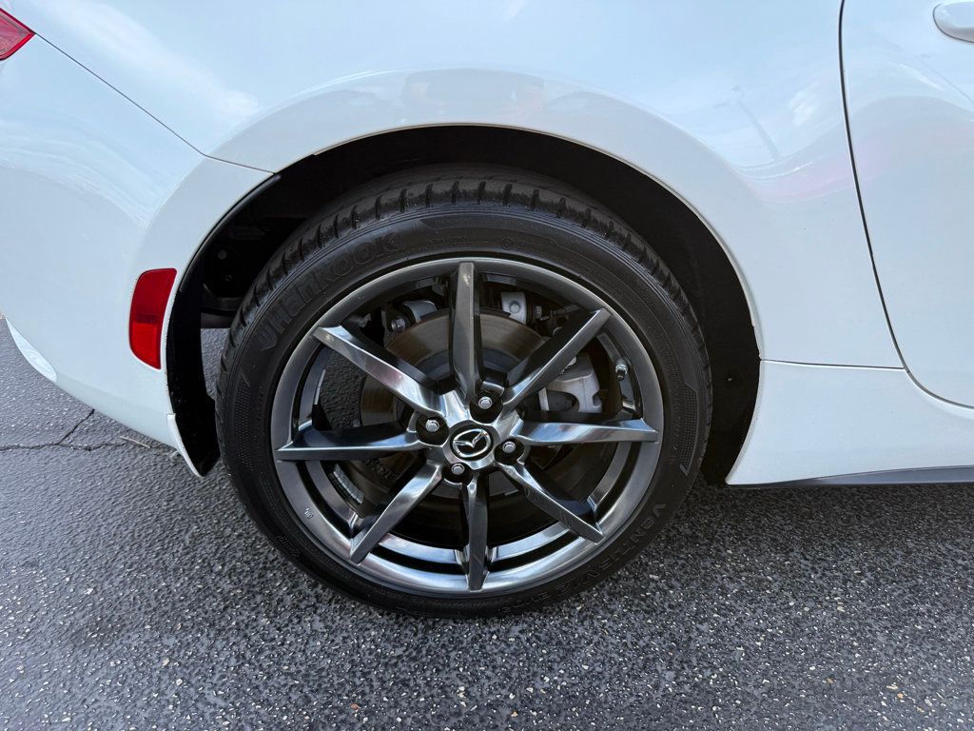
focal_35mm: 24
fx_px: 675
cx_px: 487
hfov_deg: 71.6
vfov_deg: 56.8
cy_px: 366
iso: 80
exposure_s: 1/1091
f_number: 1.78
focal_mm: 6.76
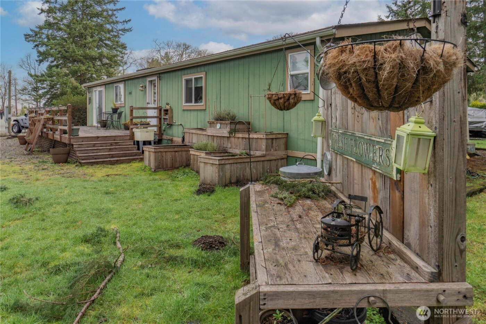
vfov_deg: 57.2
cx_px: 243
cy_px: 162
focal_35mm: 22
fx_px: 297
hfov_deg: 78.6
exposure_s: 1/200
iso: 640
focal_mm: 15
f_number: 9
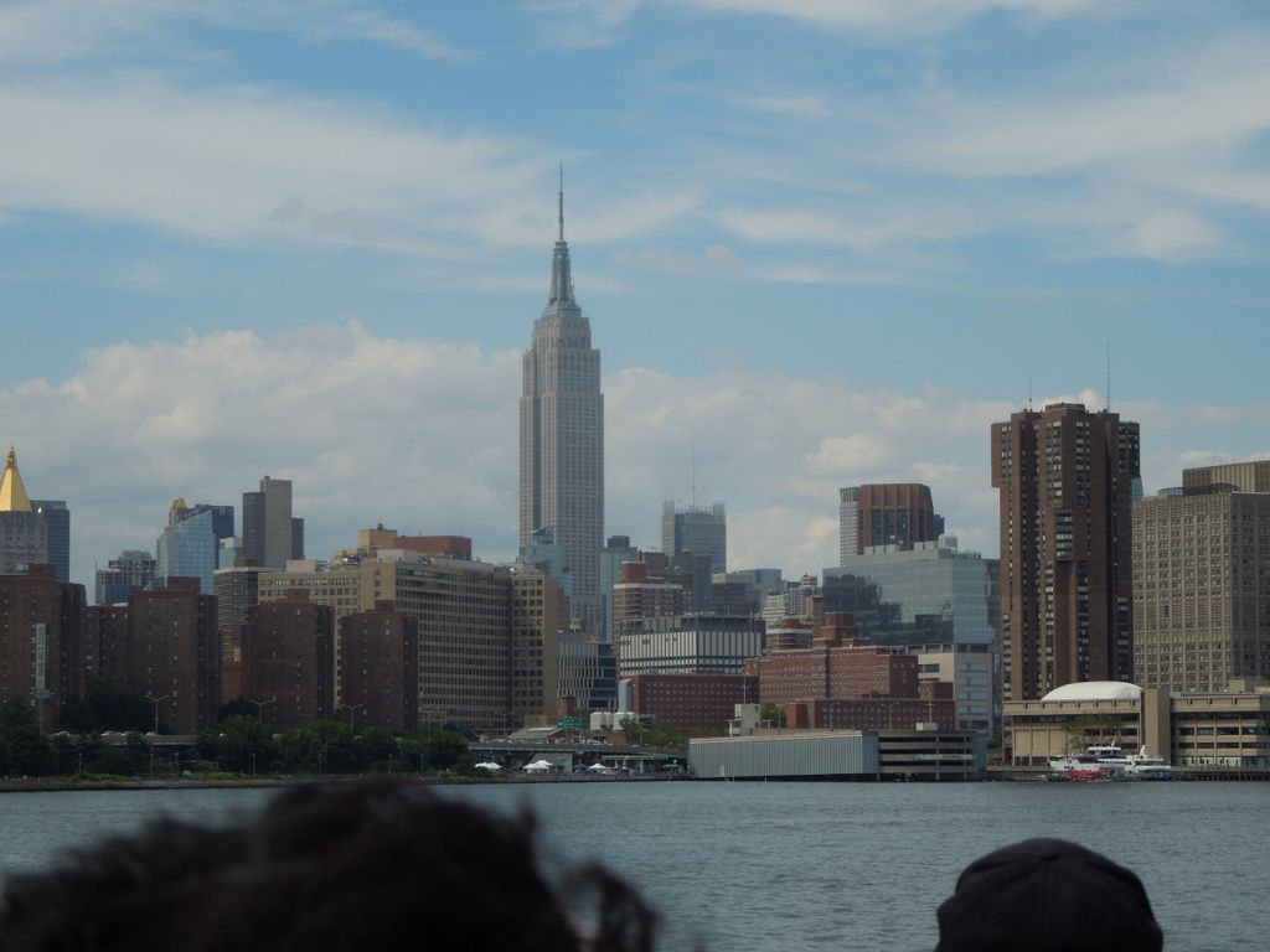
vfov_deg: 14.0
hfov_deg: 18.5
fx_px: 3889
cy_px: 476
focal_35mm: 106
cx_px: 635
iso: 100
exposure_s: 1/320
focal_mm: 19.1
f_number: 9.4
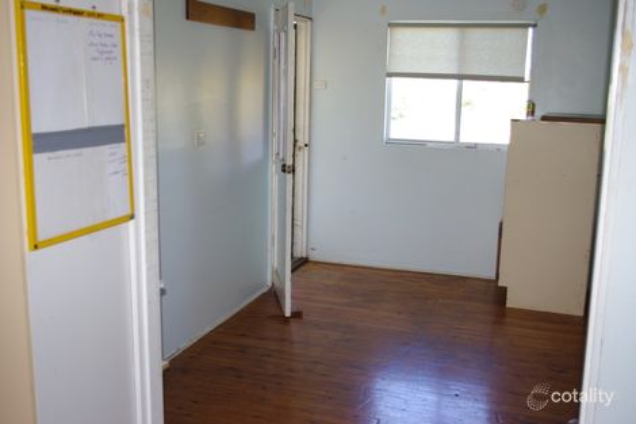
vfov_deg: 34.2
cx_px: 318
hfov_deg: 49.6
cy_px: 212
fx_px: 689
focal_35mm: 39
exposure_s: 1/100
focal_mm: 26.25
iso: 400
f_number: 4
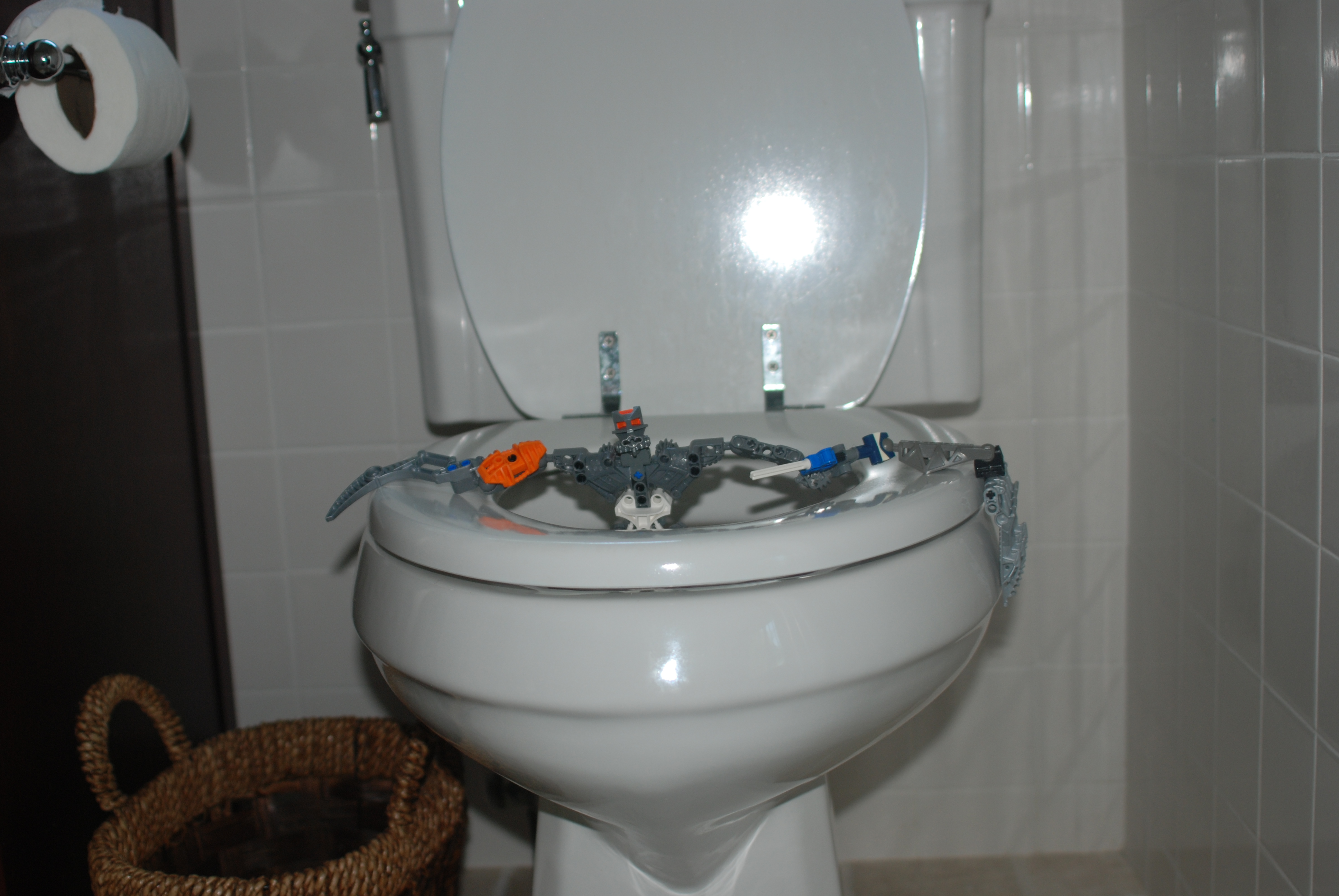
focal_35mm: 48
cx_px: 670
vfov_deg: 28.2
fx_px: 1787
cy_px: 448
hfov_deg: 41.1
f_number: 3.8
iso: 200
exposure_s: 1/60
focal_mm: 32
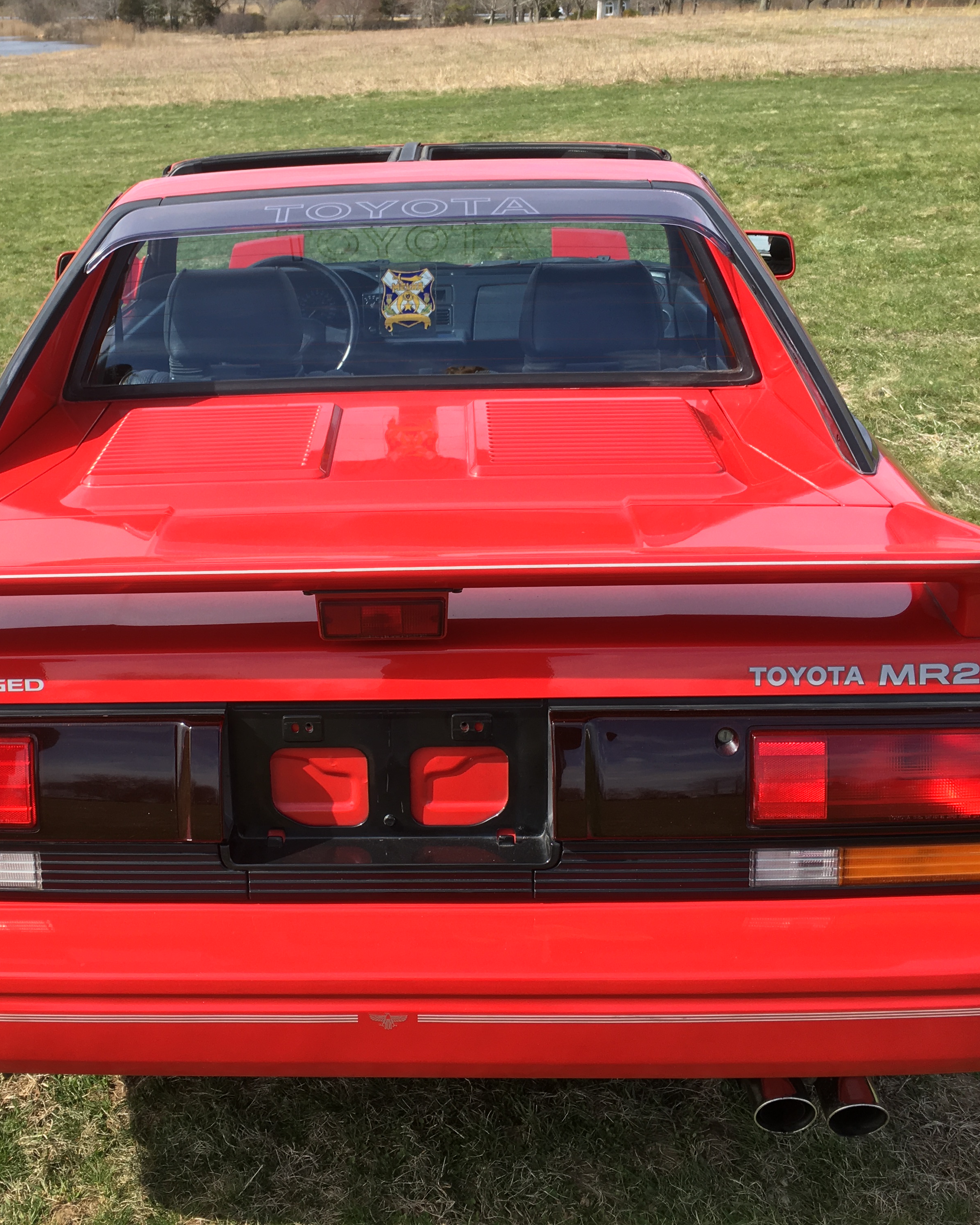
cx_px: 373
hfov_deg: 38.9
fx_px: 1377
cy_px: 609
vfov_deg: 47.9
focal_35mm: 38
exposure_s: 1/663
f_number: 2.2
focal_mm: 4.15
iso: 25
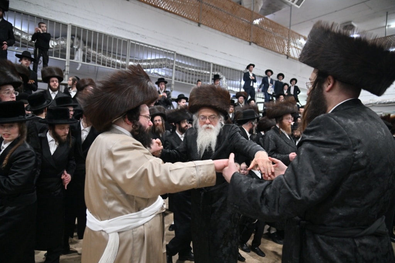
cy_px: 132
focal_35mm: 24
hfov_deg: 73.7
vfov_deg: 53.1
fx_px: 263
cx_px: 198
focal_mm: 24
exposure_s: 1/200
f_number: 4
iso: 1000
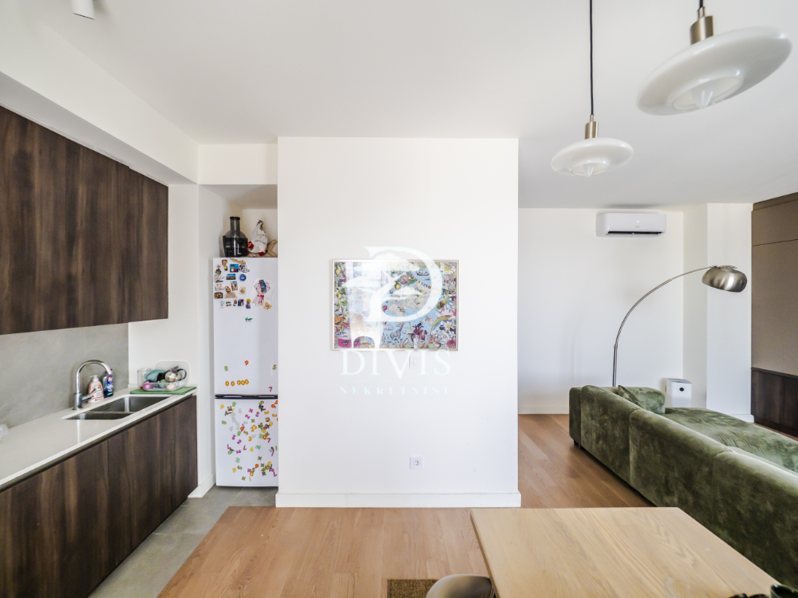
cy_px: 299
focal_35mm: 14
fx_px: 323
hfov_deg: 102.1
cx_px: 399
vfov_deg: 85.7
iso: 400
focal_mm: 7
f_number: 4
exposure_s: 1/80
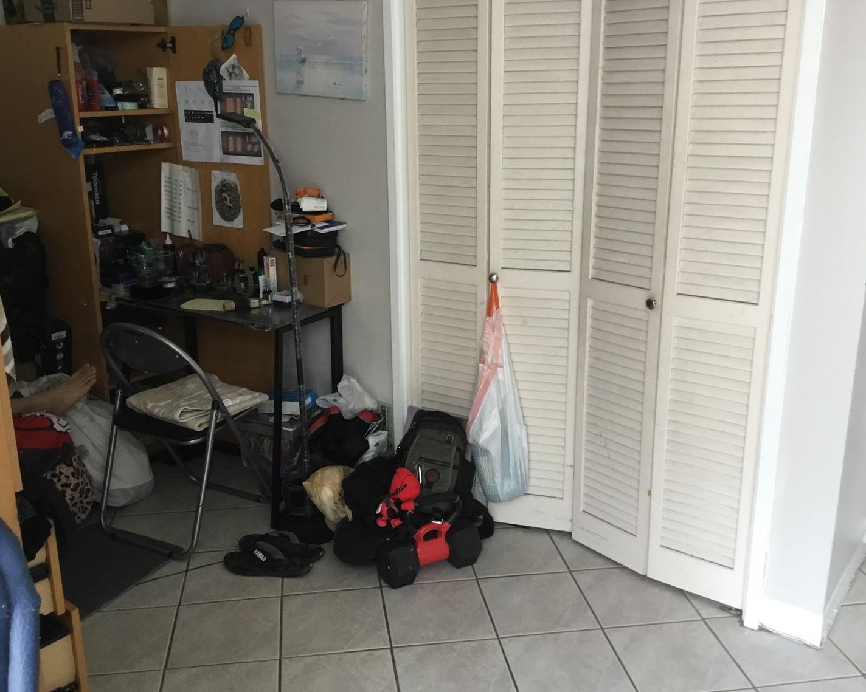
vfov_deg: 43.4
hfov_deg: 52.8
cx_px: 412
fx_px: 871
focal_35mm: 34
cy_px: 339
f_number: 2.4
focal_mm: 3.3
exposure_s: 1/30
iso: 80
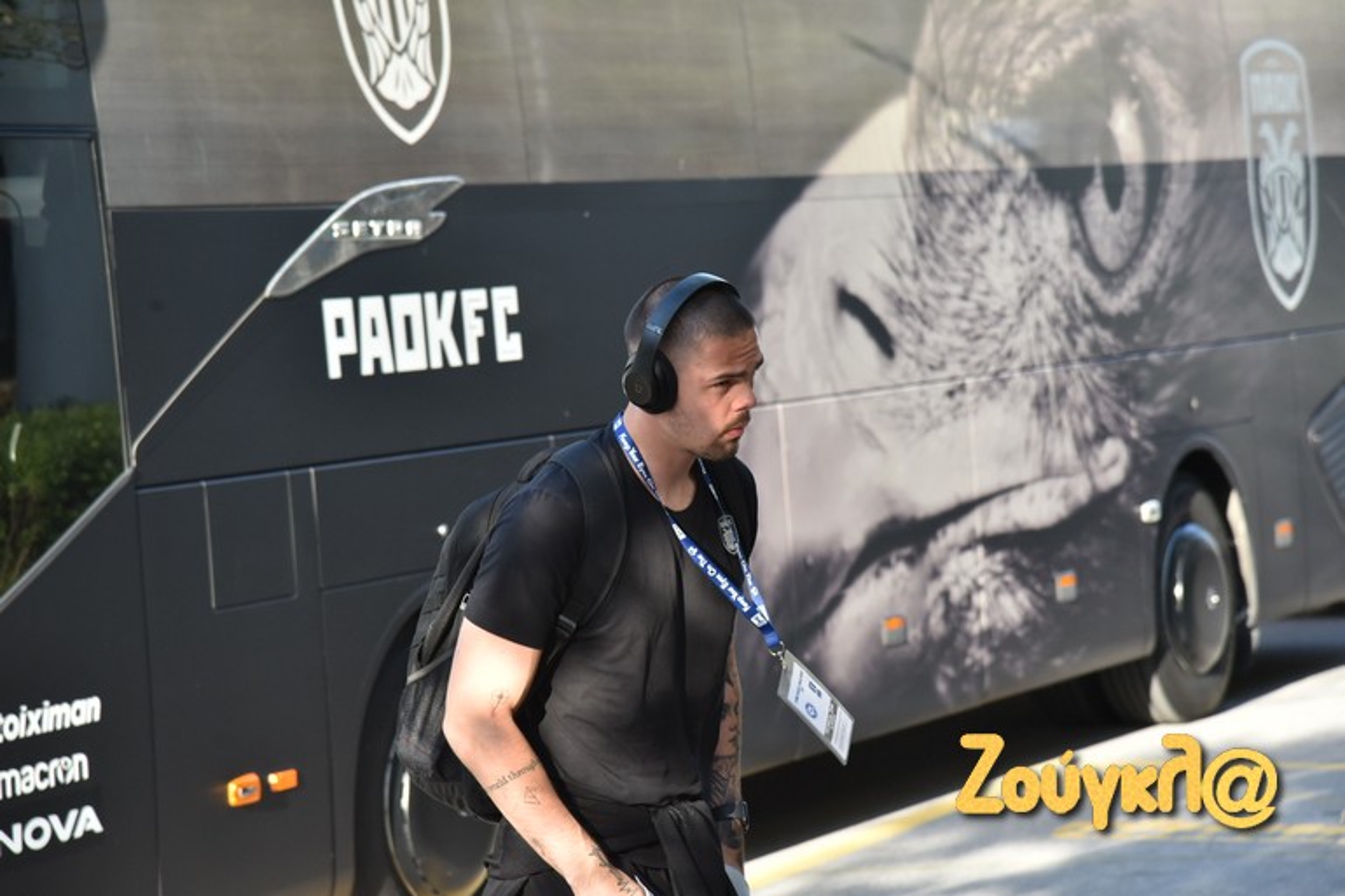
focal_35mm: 120
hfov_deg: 17.1
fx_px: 4482
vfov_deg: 11.4
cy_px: 448
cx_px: 672
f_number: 6.3
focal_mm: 120
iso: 1400
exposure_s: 1/640
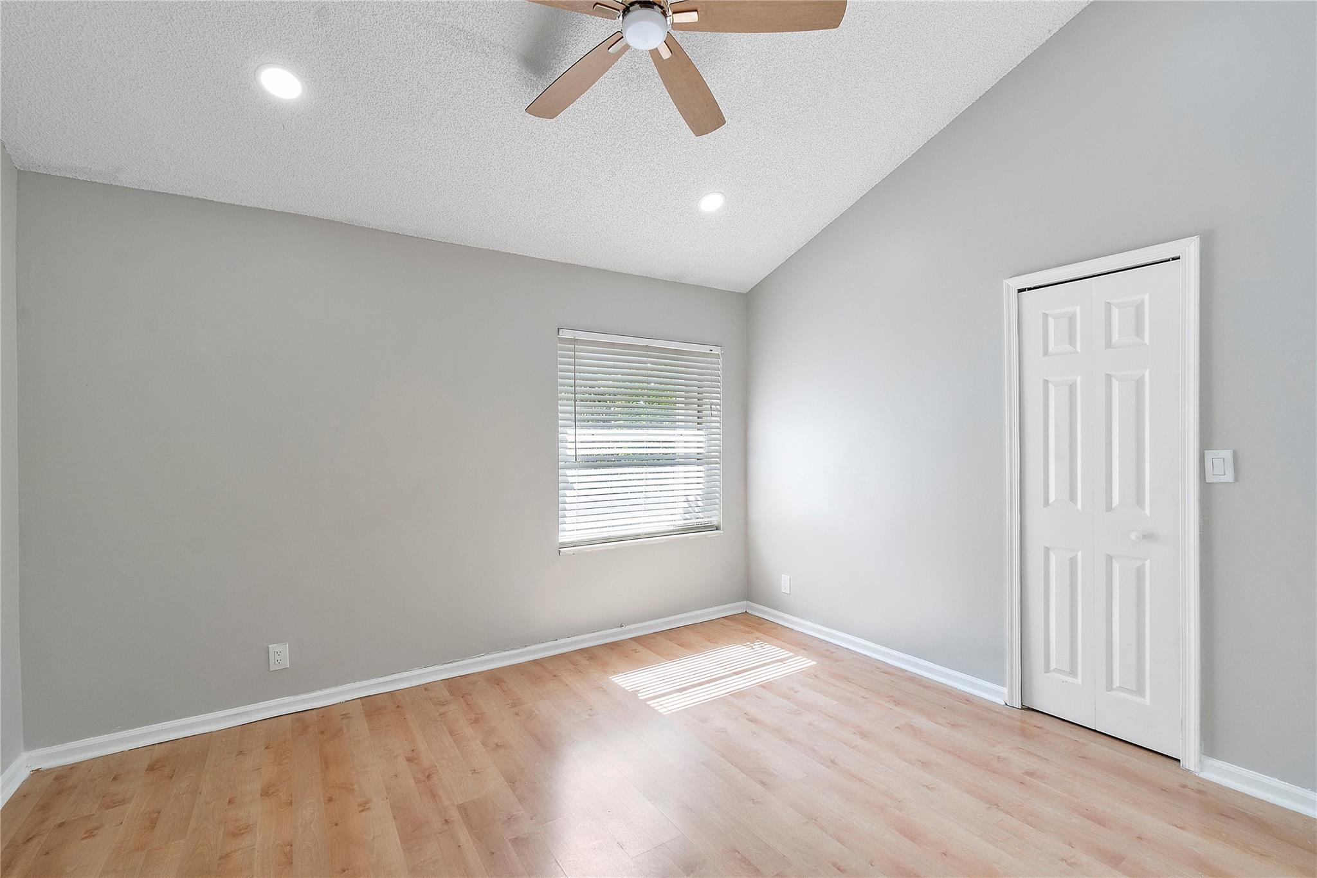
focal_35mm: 15
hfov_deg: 100.4
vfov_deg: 77.3
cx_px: 658
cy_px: 439
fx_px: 549
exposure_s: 1/20
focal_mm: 10
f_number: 11
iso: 160
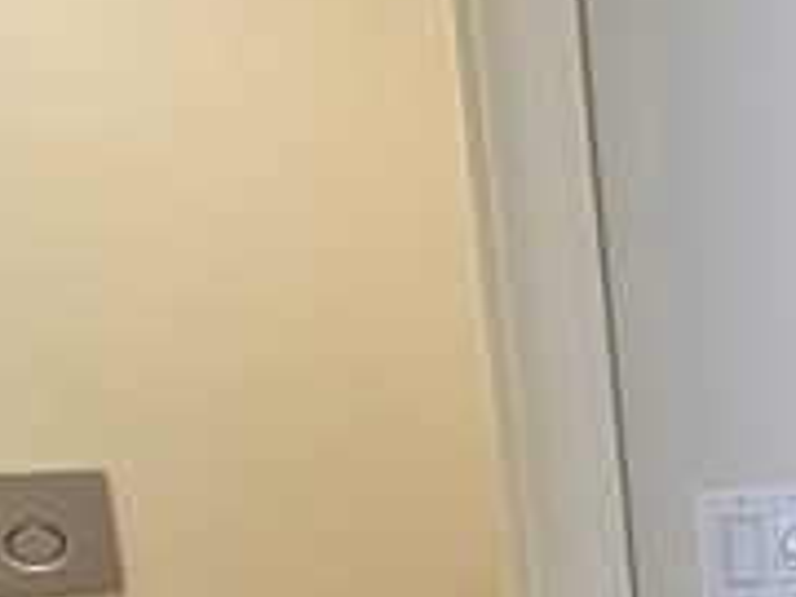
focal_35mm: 74
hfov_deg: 16.1
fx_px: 1702
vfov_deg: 19.3
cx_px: 1800
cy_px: 601
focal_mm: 2.2
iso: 200
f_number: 2.2
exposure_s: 1/60
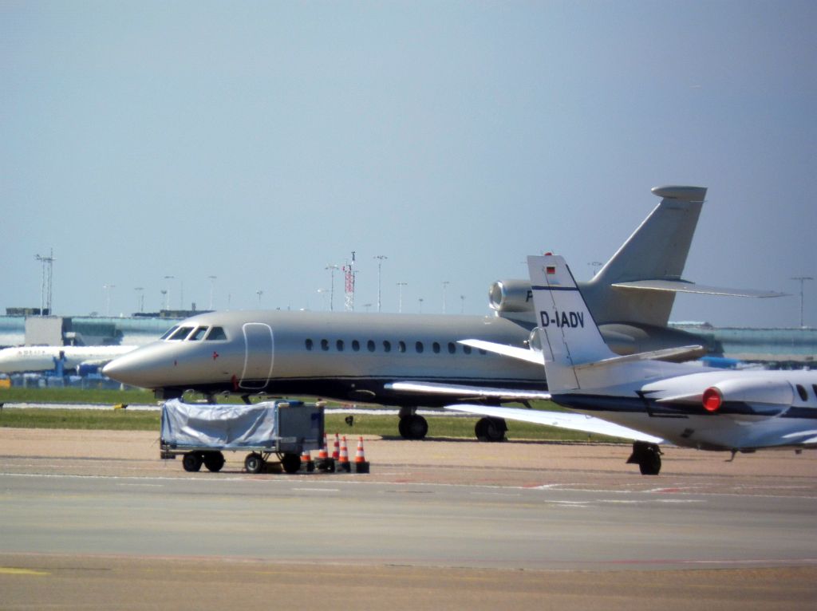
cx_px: 408
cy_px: 306
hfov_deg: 4.1
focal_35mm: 480
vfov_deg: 3.1
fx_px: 11318
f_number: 6.4
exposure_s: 1/640
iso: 100
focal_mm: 86
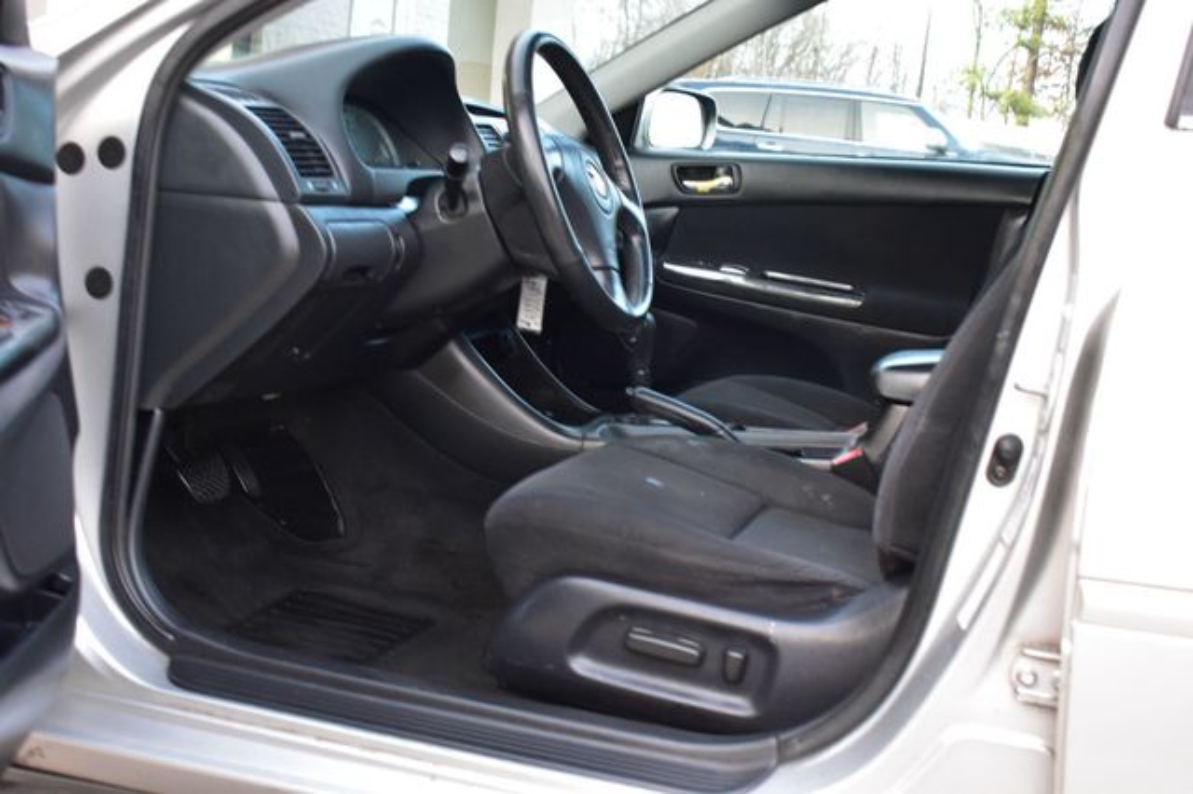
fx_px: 1490
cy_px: 397
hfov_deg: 43.6
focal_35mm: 45
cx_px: 596
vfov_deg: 29.8
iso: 1400
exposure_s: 1/15
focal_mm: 30
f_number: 6.3
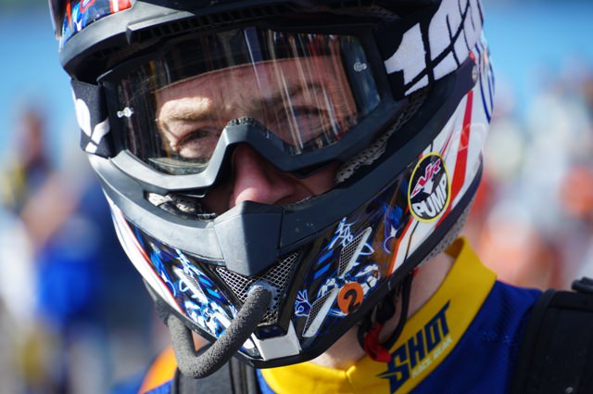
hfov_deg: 6.9
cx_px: 296
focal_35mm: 300
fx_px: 4935
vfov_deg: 4.6
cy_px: 197
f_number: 6.3
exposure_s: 1/320
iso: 160
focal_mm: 200
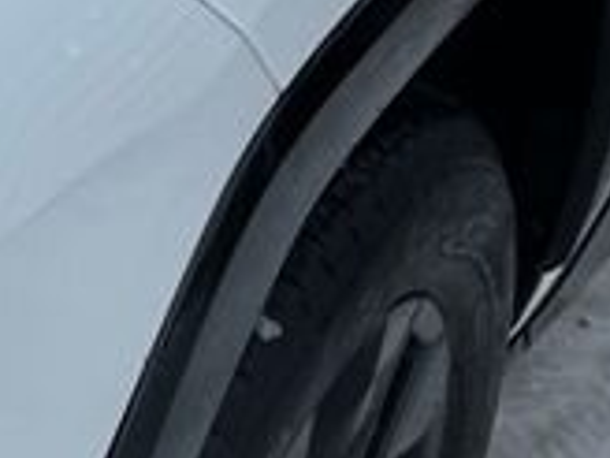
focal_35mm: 162
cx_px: -480
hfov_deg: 11.4
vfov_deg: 9.0
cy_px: 585
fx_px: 2855
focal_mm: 5.1
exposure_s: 1/598
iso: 50
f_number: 1.6
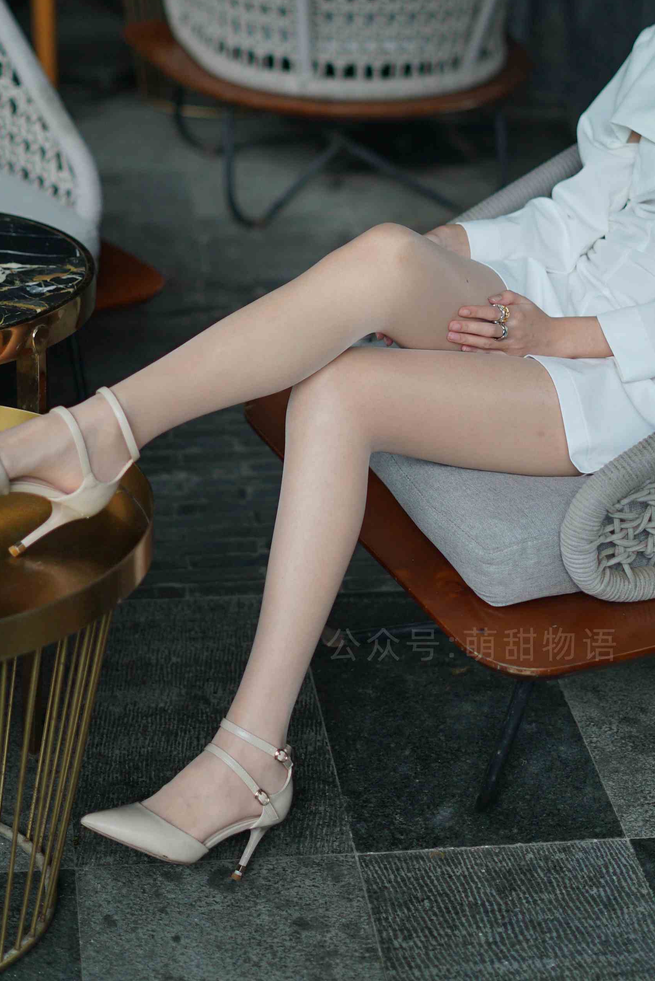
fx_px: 2289
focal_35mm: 84
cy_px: 308
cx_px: 355
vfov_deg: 24.0
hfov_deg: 16.3
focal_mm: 50
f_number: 1.8
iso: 320
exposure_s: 1/1000
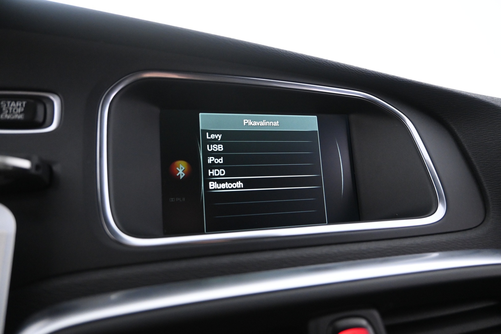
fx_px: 355
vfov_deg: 50.4
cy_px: 167
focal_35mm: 26
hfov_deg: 70.4
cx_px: 250
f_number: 3.5
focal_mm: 17
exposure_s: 1/30
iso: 2500
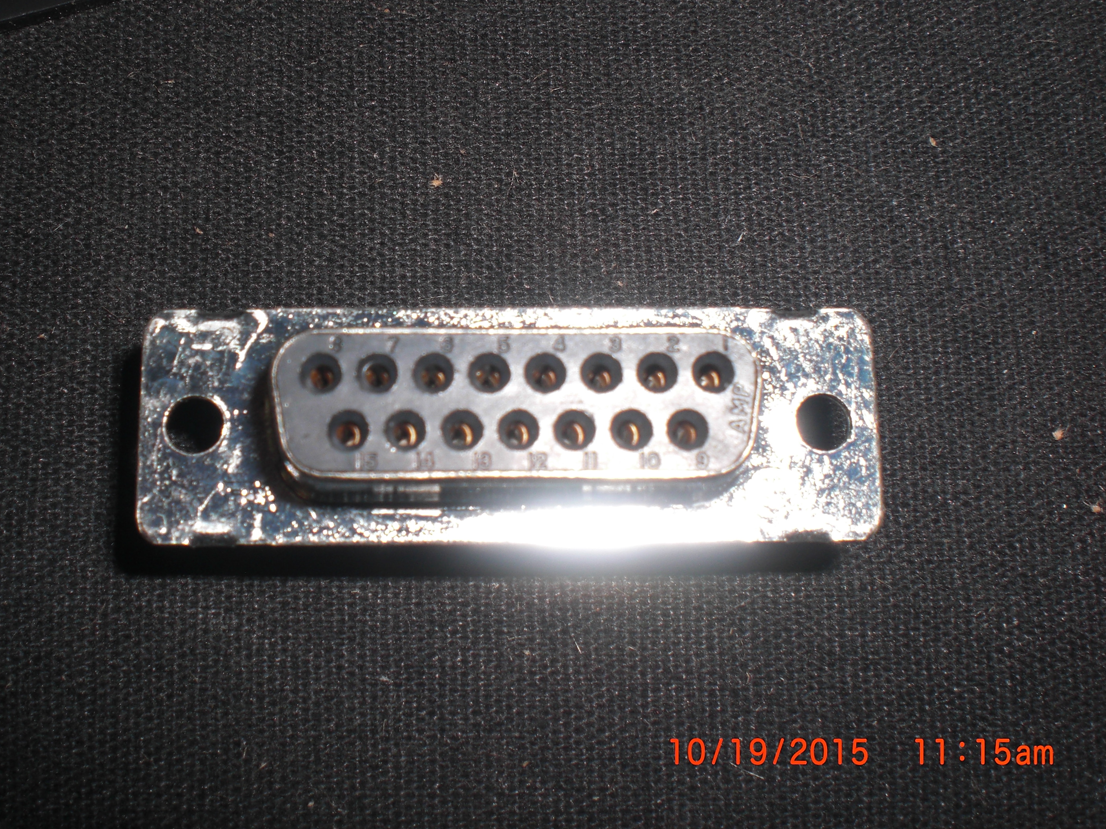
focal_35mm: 44
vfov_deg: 32.8
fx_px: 1406
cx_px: 490
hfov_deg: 42.9
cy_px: 371
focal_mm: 6.3
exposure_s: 1/60
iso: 64
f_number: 5.6
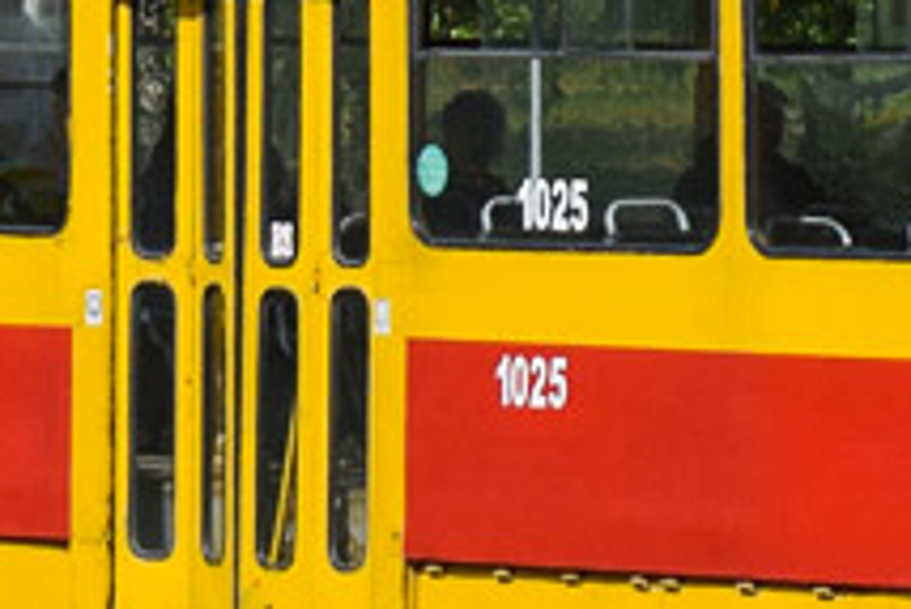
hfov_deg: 4.4
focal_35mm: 463
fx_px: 11719
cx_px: 1162
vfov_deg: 3.0
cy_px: -217
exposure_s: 1/1000
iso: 200
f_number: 7.1
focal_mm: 55
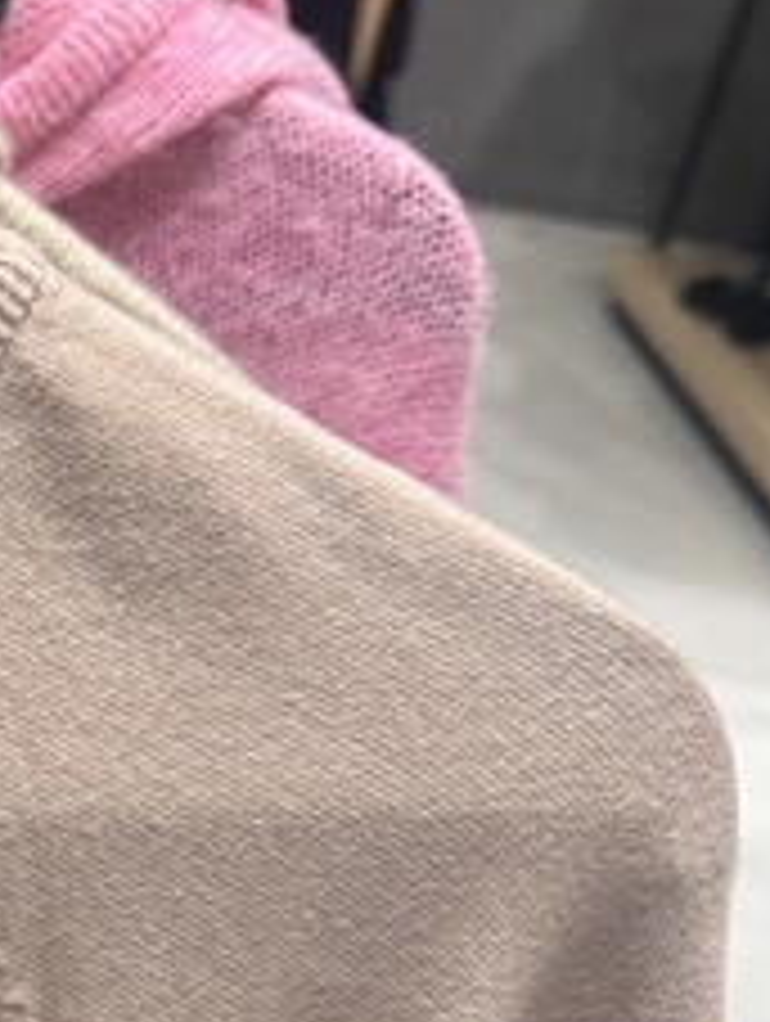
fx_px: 2869
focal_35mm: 97
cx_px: -720
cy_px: 1141
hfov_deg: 13.4
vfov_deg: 19.3
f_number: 1.78
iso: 80
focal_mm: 6.86
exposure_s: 1/100
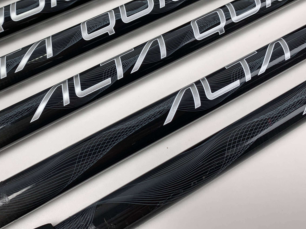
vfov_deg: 31.3
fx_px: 407
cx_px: 80
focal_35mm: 46
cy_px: 78
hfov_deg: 40.2
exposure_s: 1/196
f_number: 1.8
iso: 25
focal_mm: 4.25
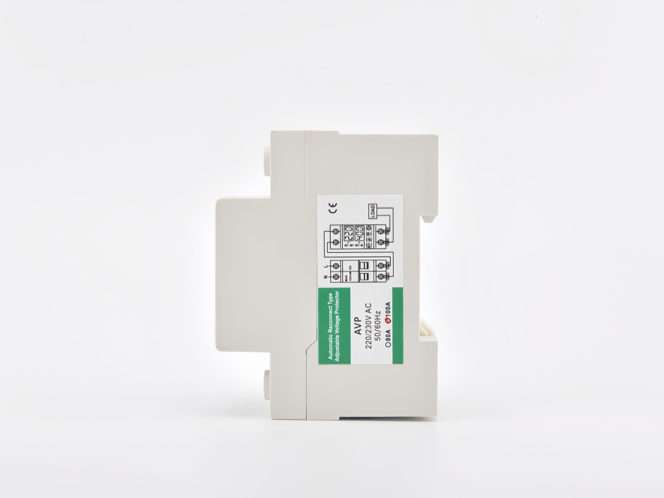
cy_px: 250
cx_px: 354
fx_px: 1458
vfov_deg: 19.4
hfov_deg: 25.7
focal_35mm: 76
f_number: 18
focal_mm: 70
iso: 100
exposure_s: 1/80
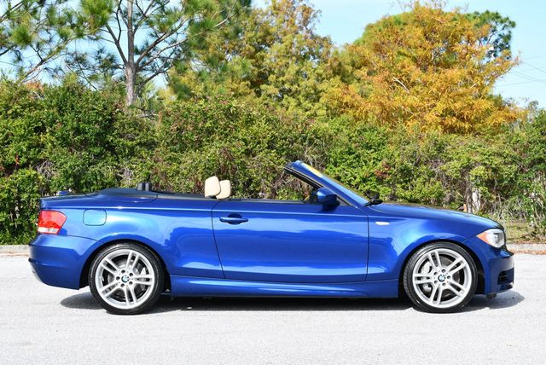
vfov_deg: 19.0
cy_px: 182
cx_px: 273
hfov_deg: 28.0
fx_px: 1093
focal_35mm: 72
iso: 200
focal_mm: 36
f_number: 8
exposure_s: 1/250
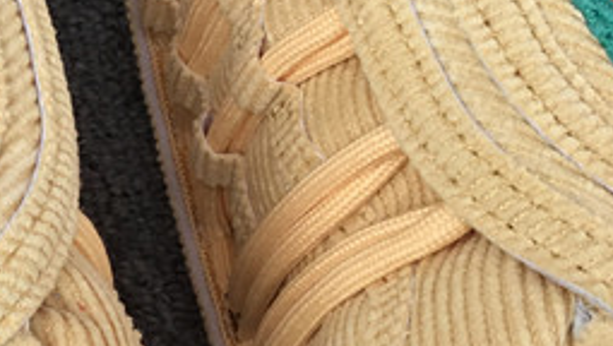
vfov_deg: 10.1
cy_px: 335
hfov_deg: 16.3
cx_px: -320
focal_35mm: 119
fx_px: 1936
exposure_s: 1/100
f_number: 2.4
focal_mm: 3.3
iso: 32
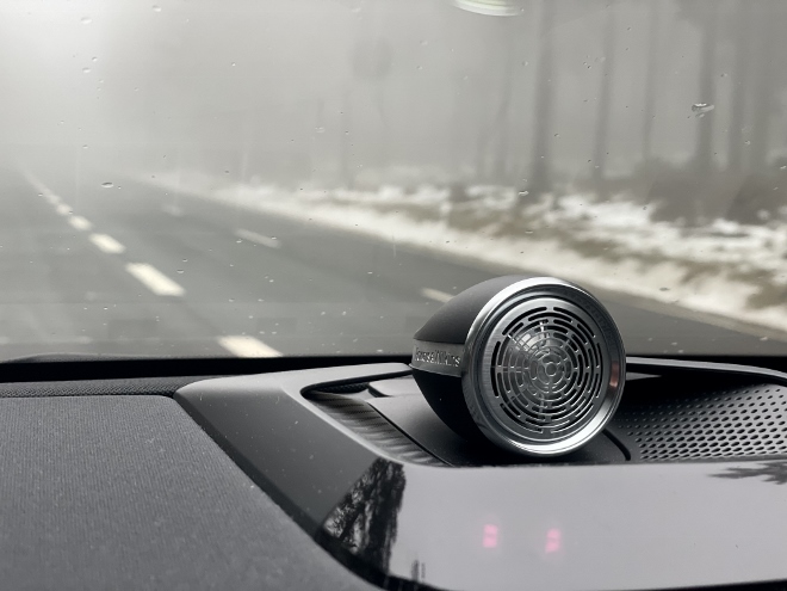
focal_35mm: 52
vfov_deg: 28.0
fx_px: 1182
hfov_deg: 36.8
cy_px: 296
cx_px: 394
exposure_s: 1/122
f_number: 2
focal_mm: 6
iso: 160
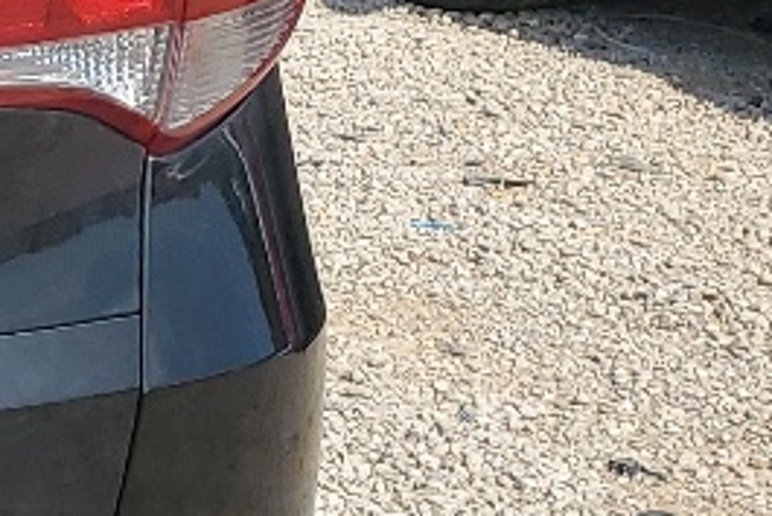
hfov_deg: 10.7
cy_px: 297
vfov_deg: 8.4
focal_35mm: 163
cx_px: -1081
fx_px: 3497
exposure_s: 1/3333
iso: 50
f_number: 1.5
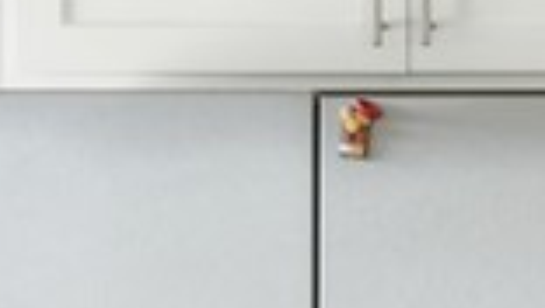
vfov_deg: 5.0
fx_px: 3485
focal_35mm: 241
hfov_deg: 8.0
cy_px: 551
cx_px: 1453
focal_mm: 35
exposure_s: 2.5
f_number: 22
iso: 100
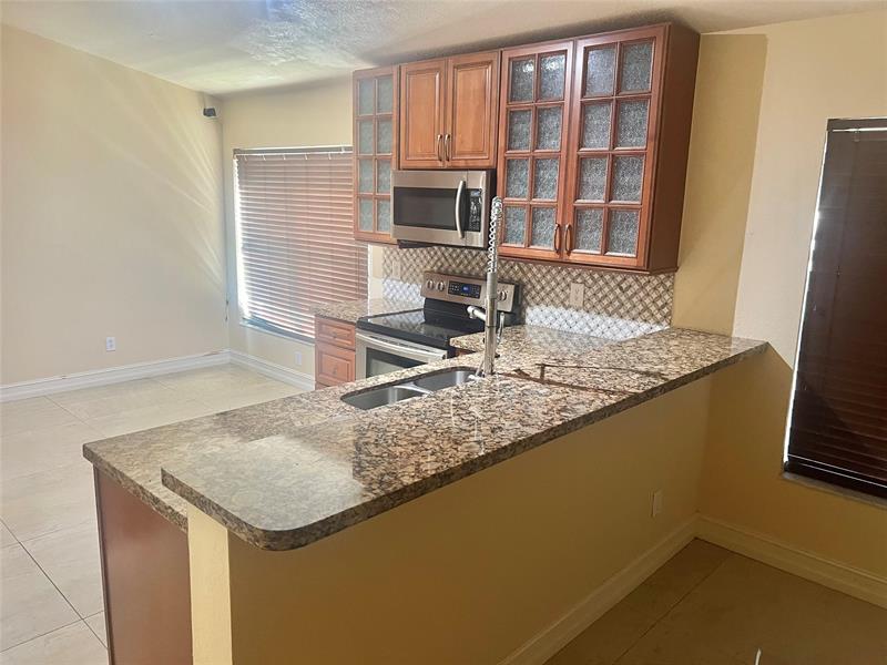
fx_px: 666
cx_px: 444
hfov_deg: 67.3
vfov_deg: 53.1
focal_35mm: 26
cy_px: 332
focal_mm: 5.7
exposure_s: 1/60
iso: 250
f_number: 1.5
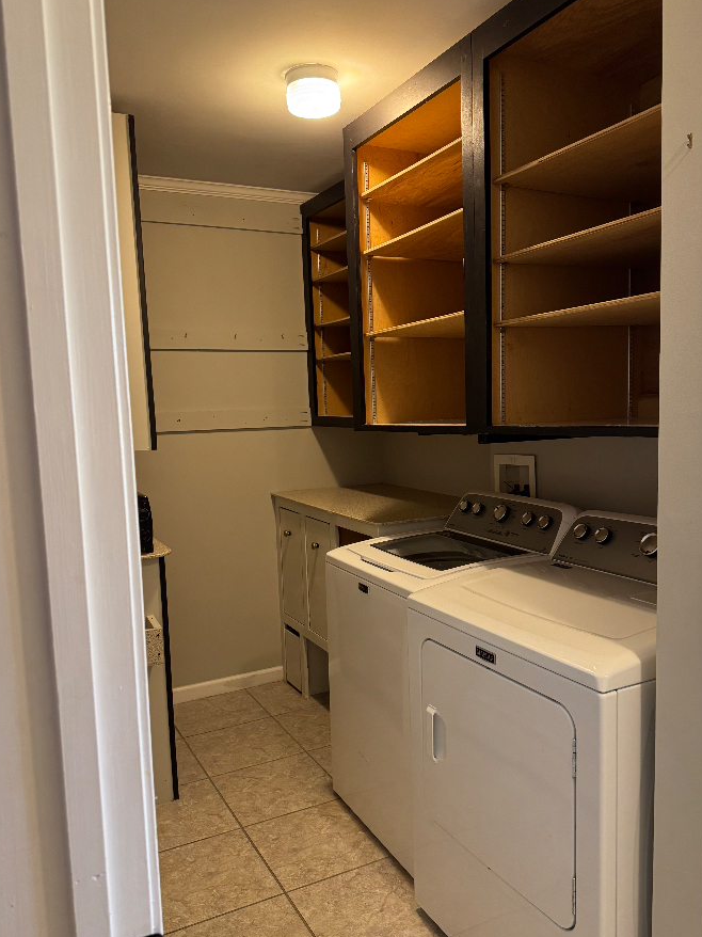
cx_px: 383
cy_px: 497
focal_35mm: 28
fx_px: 757
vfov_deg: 63.4
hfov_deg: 49.7
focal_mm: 6.76
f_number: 1.78
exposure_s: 1/60
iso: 320
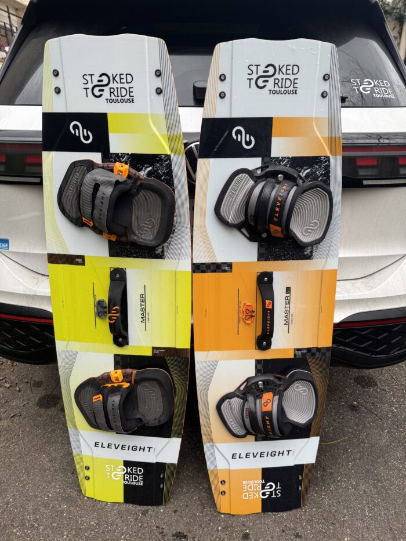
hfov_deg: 56.8
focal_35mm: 24
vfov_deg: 71.6
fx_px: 375
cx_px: 203
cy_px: 270
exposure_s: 1/121
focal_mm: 6.76
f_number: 1.78
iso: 125
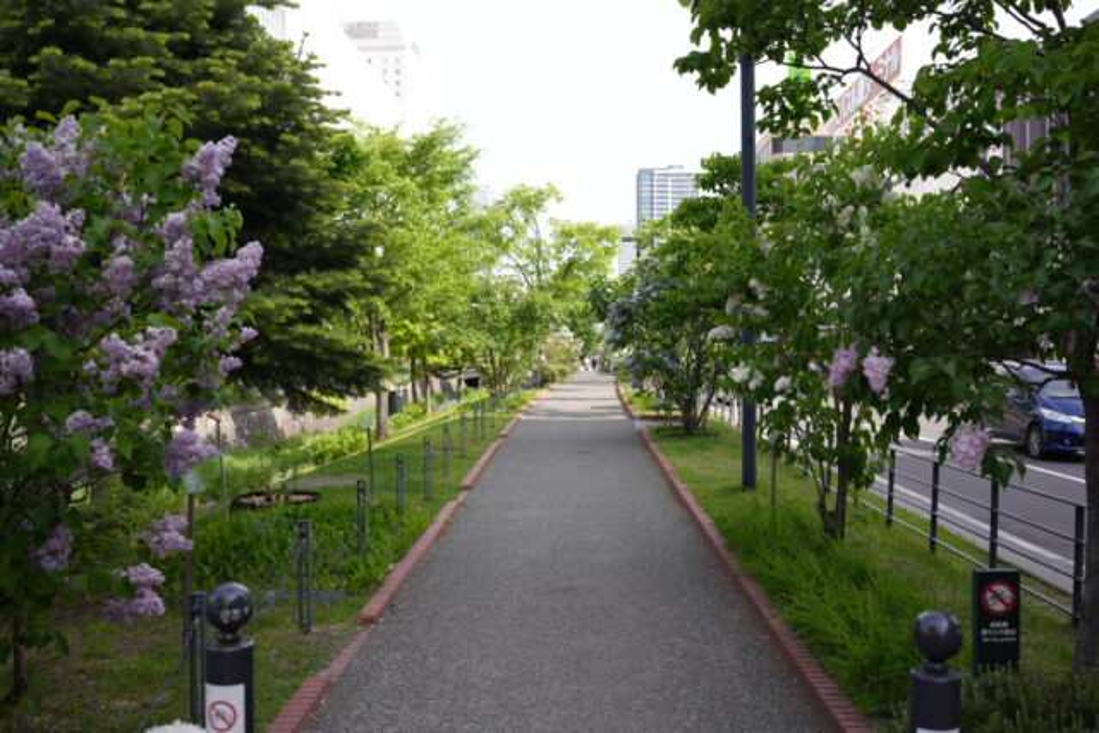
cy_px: 366
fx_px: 1069
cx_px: 550
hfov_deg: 54.4
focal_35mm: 35
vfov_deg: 37.9
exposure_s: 1/320
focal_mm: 35
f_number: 4.5
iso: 100
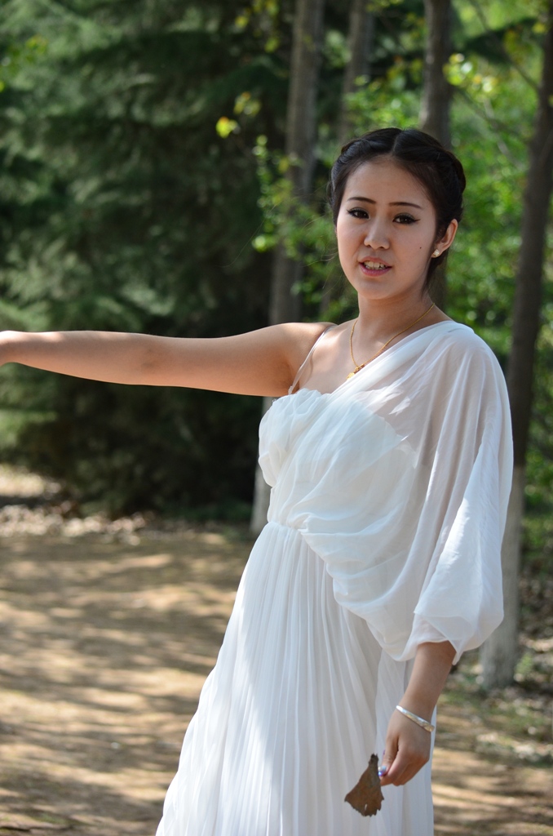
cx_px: 276
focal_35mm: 147
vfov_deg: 14.0
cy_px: 418
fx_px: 3403
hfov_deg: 9.3
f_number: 5.6
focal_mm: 98
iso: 640
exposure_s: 1/1250
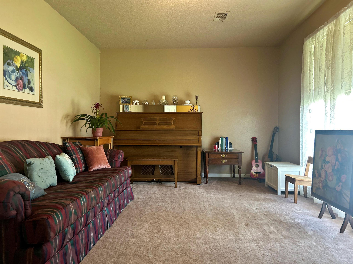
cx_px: 176
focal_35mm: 26
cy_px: 132
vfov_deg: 53.1
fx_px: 265
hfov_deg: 67.3
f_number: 1.5
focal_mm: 5.7
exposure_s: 1/60
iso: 200
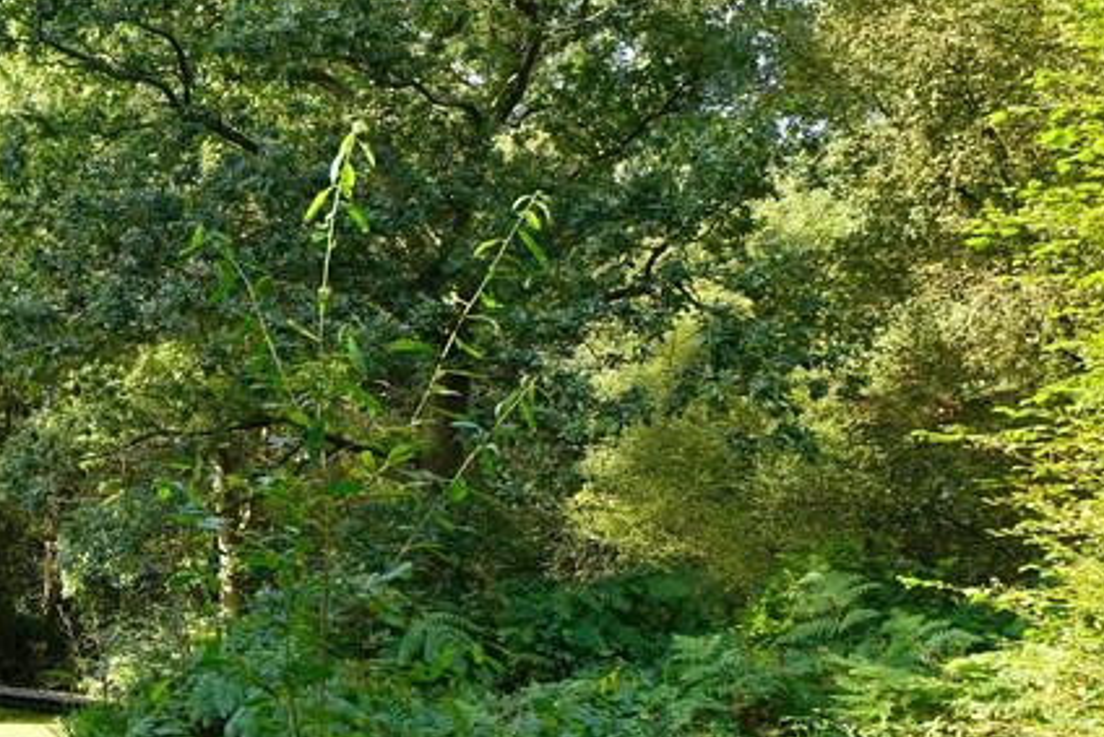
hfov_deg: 30.1
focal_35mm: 58
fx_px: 1779
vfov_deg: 23.4
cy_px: 441
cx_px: -172
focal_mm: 24
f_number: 4.5
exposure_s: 1/80
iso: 100
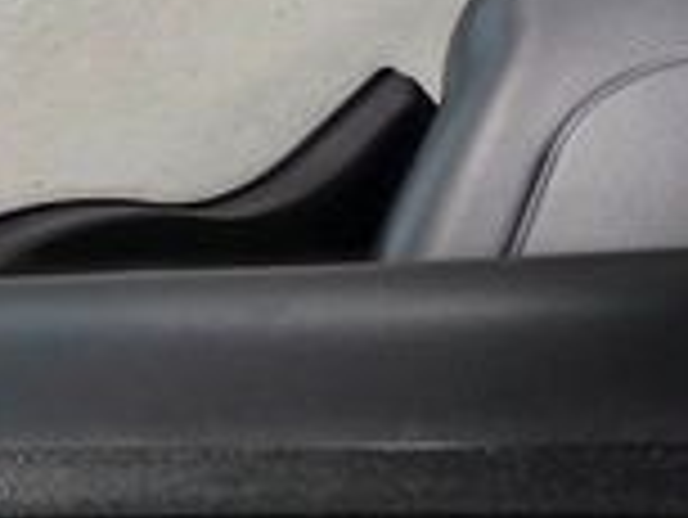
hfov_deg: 15.9
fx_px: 1910
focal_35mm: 96
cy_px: -541
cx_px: 1385
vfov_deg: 13.2
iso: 160
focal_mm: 6.3
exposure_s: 1/120
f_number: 1.7
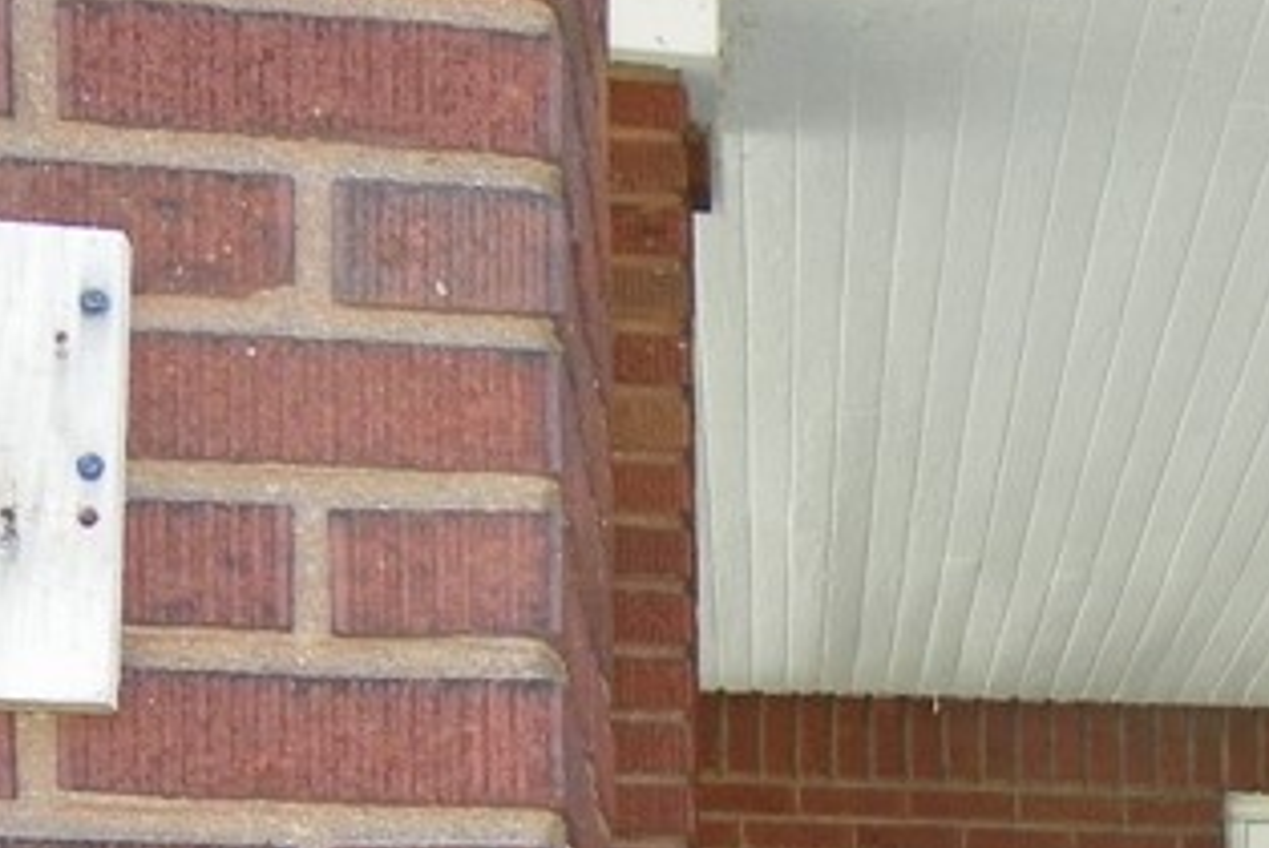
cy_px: 1425
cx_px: 2037
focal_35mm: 105
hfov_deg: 17.1
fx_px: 3705
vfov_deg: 12.2
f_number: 2.8
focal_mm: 5.5
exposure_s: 1/100
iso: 64
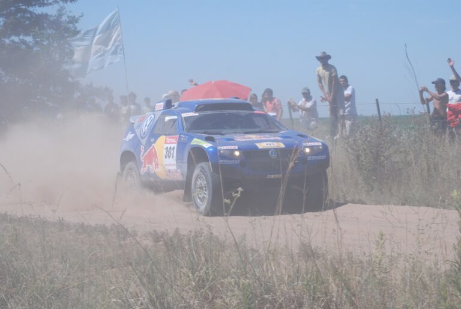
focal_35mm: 120
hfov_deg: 17.0
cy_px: 154
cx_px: 230
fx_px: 1538
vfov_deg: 11.5
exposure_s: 1/800
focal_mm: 80
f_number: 7.1
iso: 200
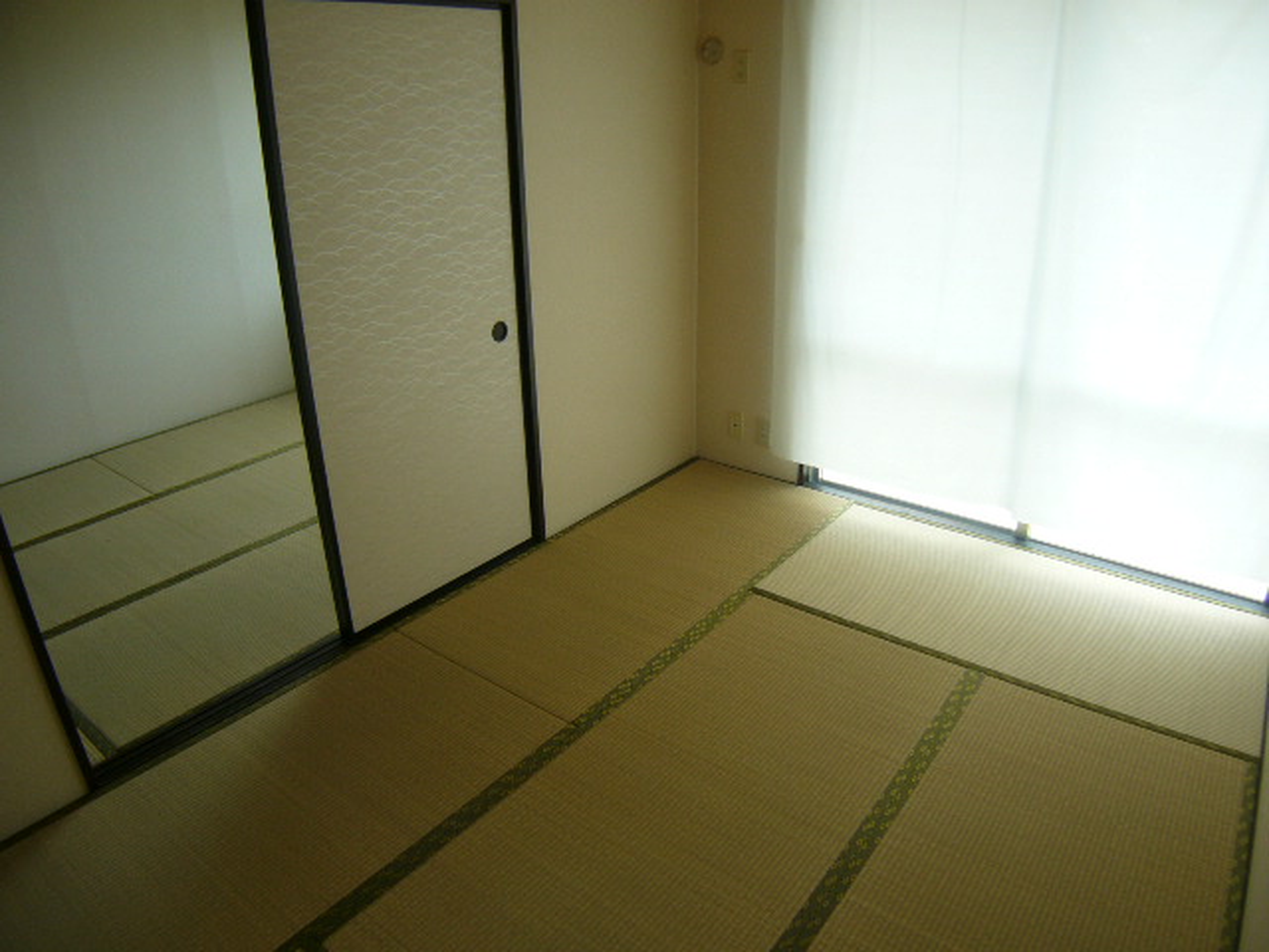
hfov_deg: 52.6
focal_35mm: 35
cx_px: 634
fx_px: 1283
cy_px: 476
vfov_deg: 40.7
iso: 50
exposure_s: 1/80
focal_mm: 5.8
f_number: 2.8
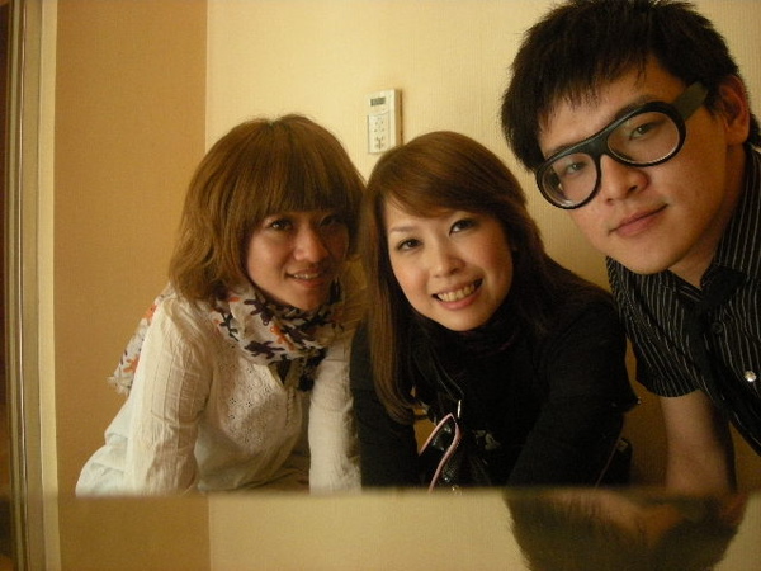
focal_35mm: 35
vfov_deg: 40.7
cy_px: 286
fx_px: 769
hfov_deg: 52.6
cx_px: 380
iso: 400
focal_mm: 5.7
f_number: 2.8
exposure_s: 1/57.1
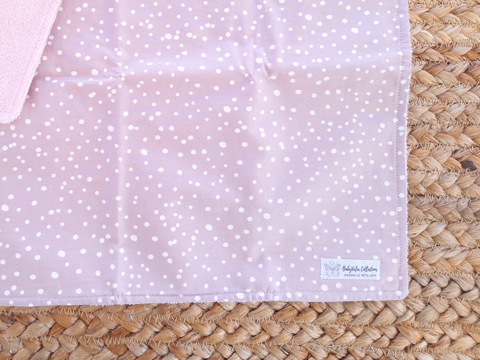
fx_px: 472
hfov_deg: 52.3
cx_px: 138
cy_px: 96
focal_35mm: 34
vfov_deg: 40.8
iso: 40
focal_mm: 5.54
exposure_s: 1/50
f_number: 1.8
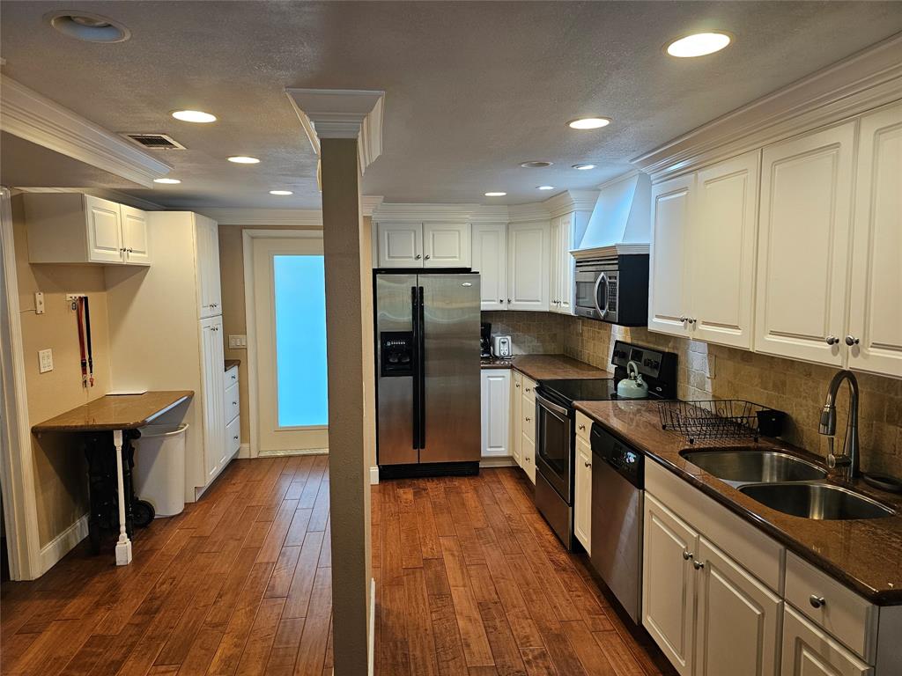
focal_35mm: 23
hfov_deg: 73.9
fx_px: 599
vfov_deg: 58.9
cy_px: 338
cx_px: 451
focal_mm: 6.3
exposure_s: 1/120
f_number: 1.7
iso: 200
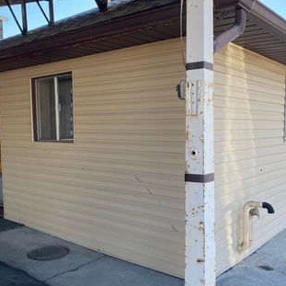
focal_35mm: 37
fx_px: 346
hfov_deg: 44.9
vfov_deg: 44.8
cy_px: 162
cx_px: 150
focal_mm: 4.25
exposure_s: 1/327
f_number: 1.8
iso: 32
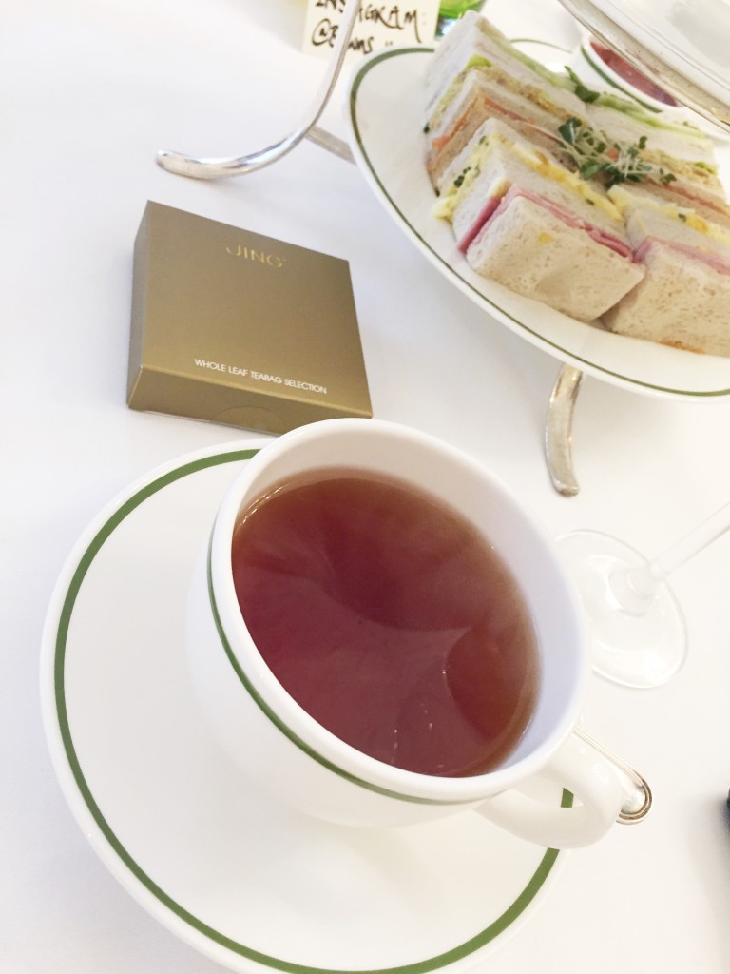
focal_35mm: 29
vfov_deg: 61.7
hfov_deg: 48.2
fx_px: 815
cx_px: 365
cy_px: 487
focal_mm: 4.15
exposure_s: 1/30
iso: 125
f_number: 2.2
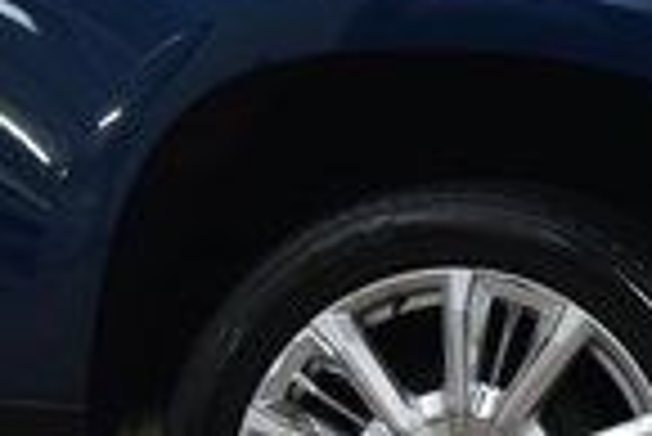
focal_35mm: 307
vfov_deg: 4.5
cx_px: 1763
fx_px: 5557
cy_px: 101
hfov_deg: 6.3
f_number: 6.3
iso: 450
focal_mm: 29
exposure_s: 1/15
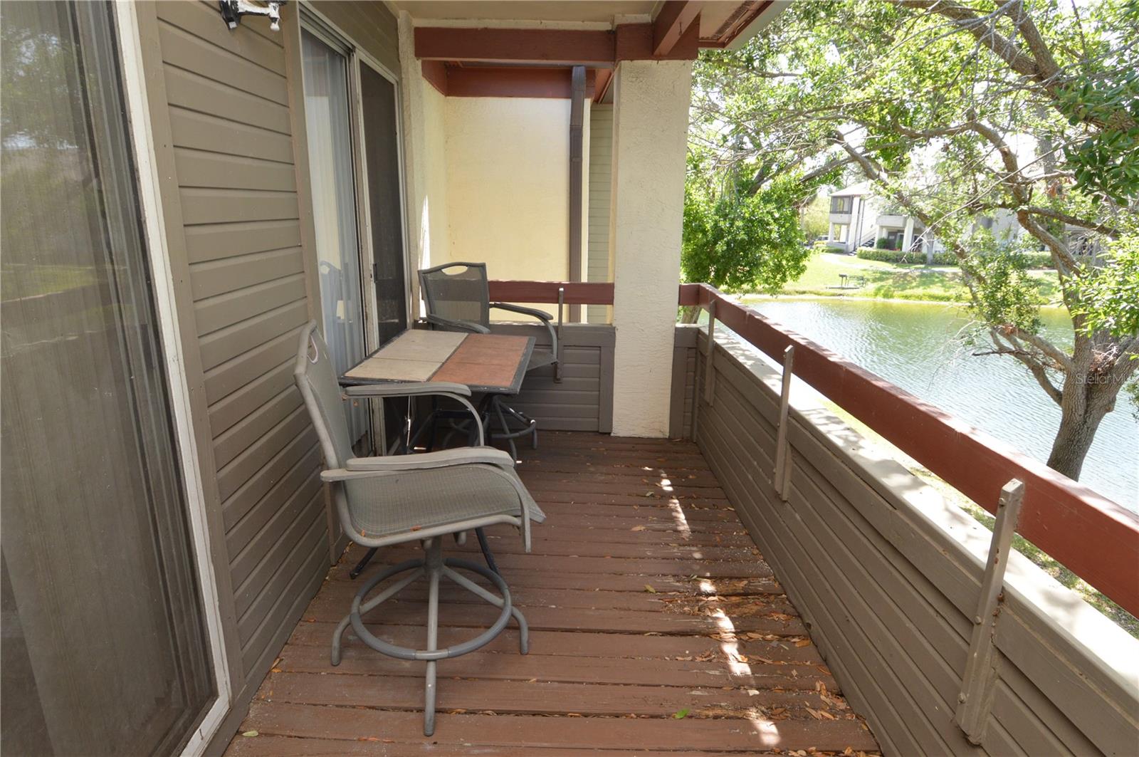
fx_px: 569
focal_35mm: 18
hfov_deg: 90.1
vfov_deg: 67.3
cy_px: 378
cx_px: 570
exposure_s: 1/125
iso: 320
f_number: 5.6
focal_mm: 12
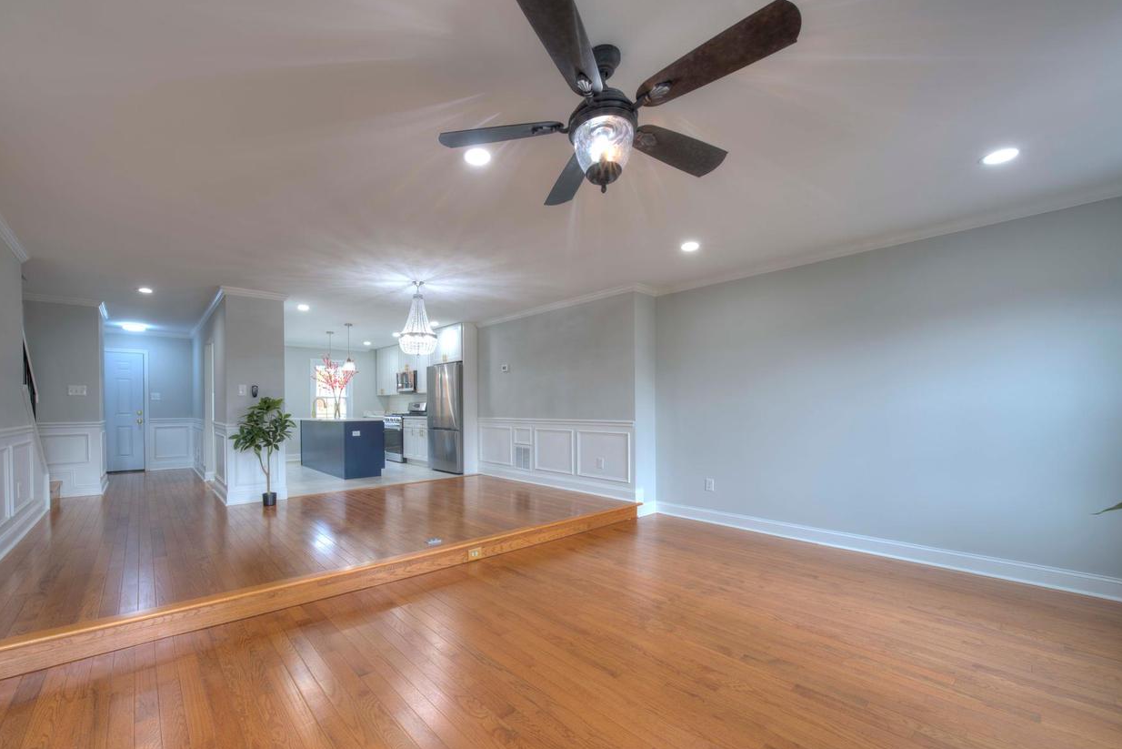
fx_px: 436
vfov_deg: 80.9
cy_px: 418
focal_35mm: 14
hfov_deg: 103.7
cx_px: 492
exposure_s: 1/4
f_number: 9
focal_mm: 12
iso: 100
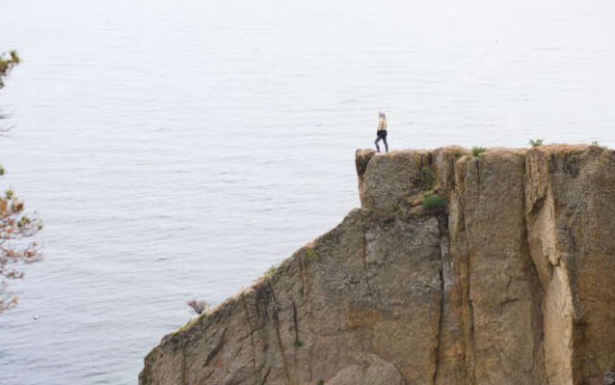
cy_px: 205
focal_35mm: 85
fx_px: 1417
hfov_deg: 24.5
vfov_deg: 15.5
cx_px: 308
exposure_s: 1/320
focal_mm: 55
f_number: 5.6
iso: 200
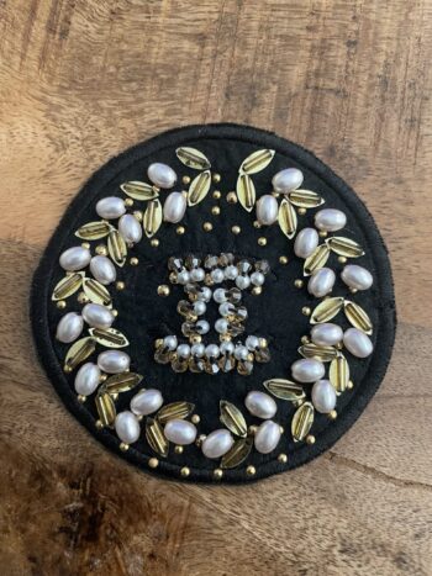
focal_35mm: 26
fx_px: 433
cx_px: 216
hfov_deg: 53.0
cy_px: 288
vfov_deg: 67.3
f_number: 1.6
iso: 400
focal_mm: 4.2
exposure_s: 1/50
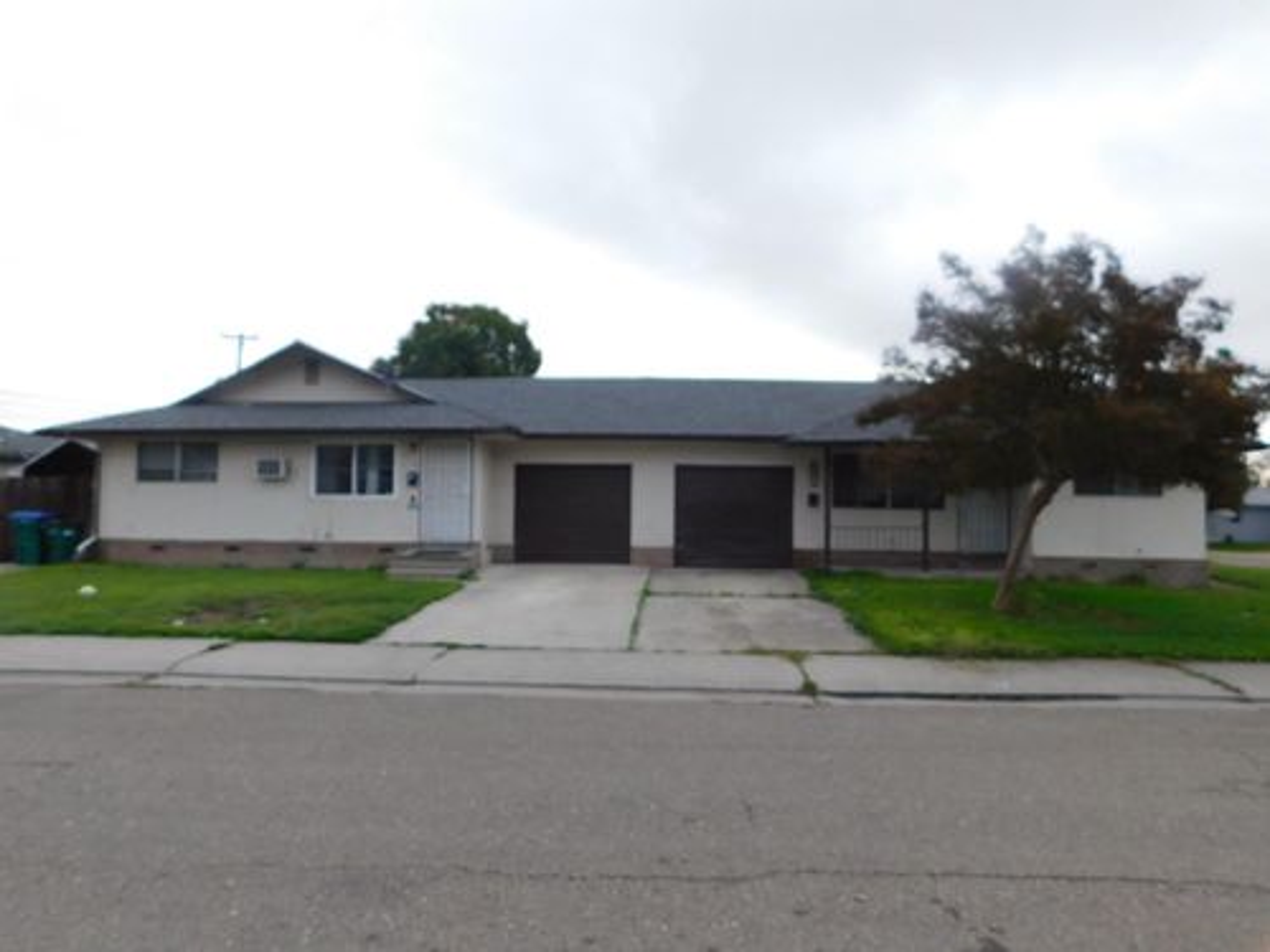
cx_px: 635
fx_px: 881
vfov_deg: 56.8
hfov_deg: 71.6
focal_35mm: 24
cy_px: 476
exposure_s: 1/60
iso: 125
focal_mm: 4.1
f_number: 3
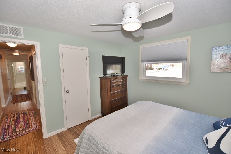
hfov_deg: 100.4
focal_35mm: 15
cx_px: 116
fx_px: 96
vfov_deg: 77.3
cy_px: 77
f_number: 4
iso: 100
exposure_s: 1/60
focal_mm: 10
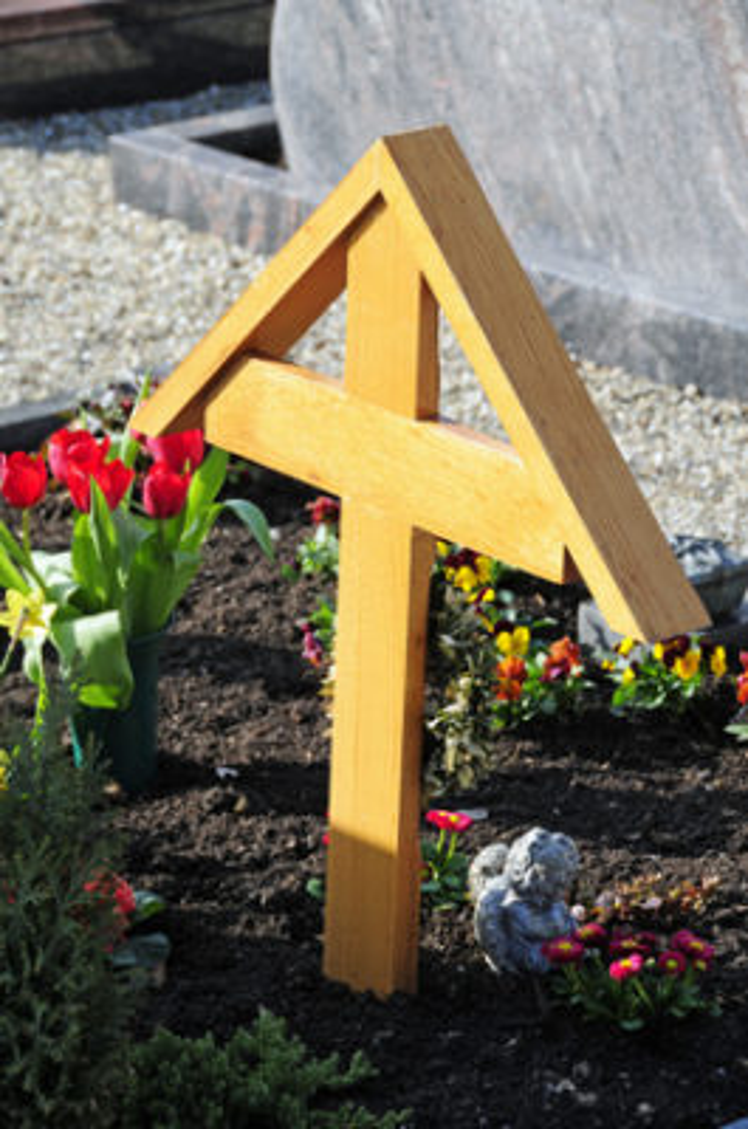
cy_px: 564
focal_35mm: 142
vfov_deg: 14.4
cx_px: 374
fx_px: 4460
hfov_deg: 9.6
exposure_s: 1/250
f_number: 8
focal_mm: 95
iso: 200
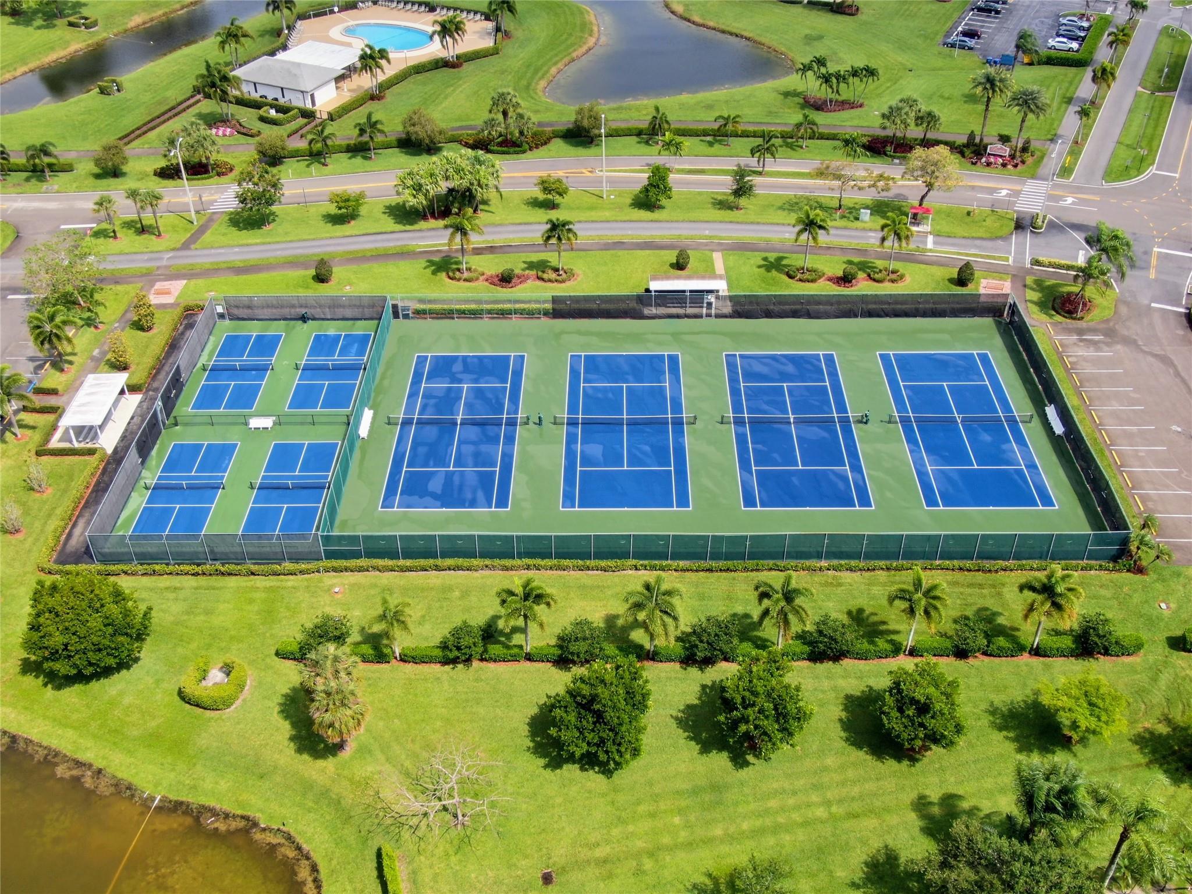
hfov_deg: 51.4
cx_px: 596
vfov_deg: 39.7
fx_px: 1240
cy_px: 447
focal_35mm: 36
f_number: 3.3
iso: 100
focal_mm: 6.21
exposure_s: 1/400
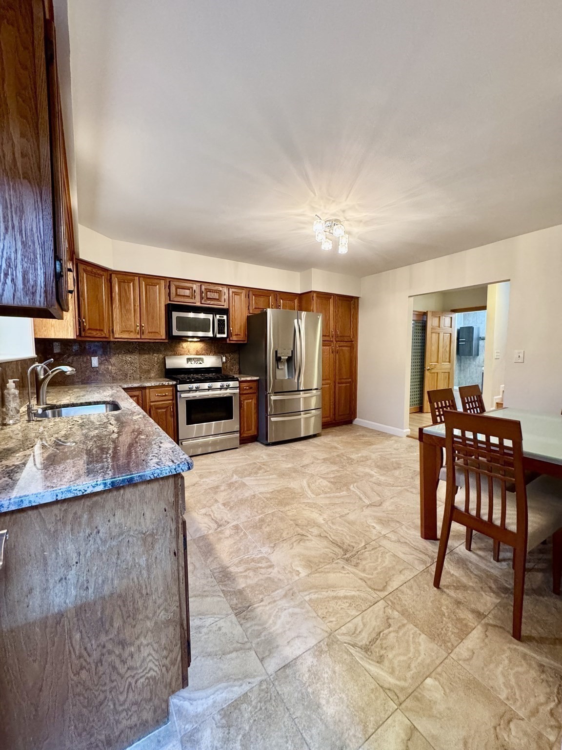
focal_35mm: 14
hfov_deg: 85.7
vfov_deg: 102.1
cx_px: 281
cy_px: 375
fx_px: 303
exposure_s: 1/60
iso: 400
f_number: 2.2
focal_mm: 2.22
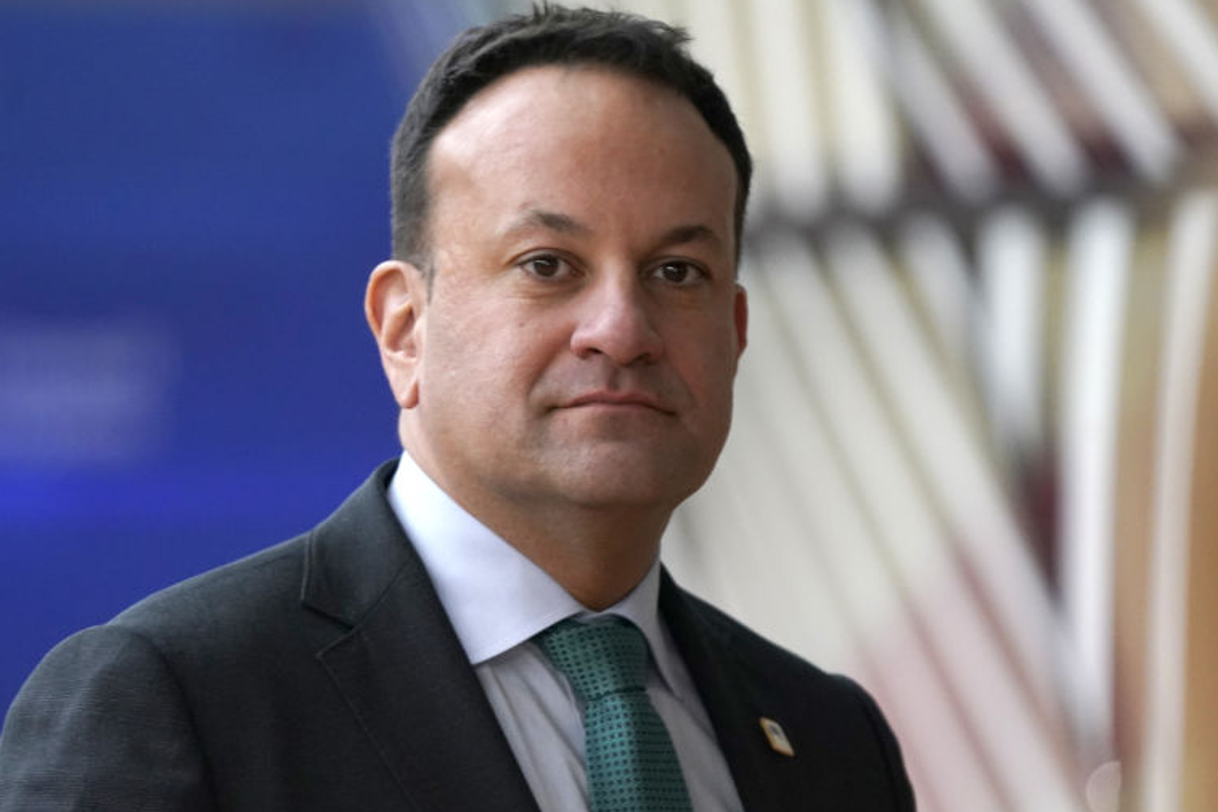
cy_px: 493
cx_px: 468
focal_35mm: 465
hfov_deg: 4.4
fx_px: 15728
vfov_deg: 3.0
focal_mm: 344
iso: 3200
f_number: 6.3
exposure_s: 1/500
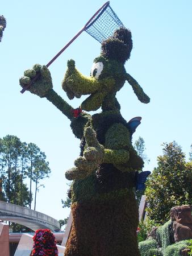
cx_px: 96
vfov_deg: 28.5
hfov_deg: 21.6
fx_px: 502
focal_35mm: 68
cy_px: 128
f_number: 3.5
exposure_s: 1/800
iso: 100
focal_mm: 14.5
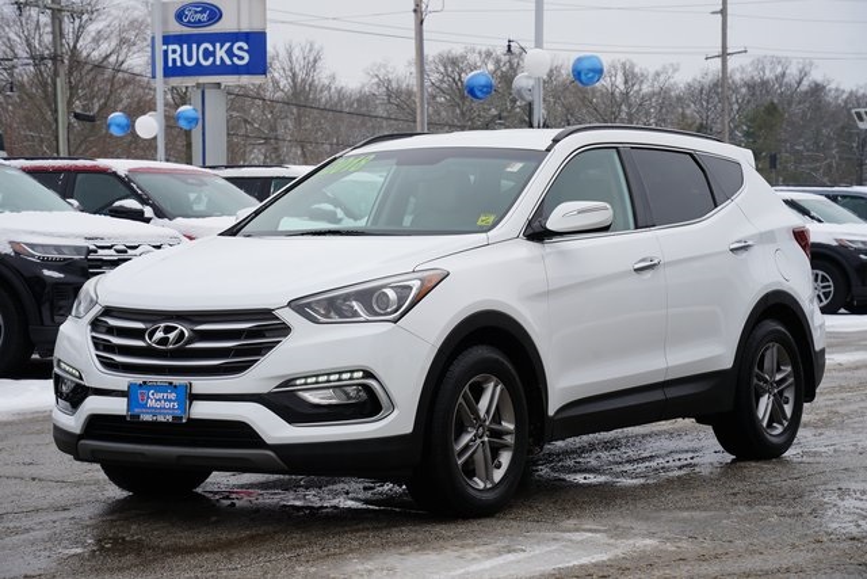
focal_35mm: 82
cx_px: 434
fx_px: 1975
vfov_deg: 16.7
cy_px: 290
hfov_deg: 24.8
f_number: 9
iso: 100
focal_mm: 82
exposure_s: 1/125
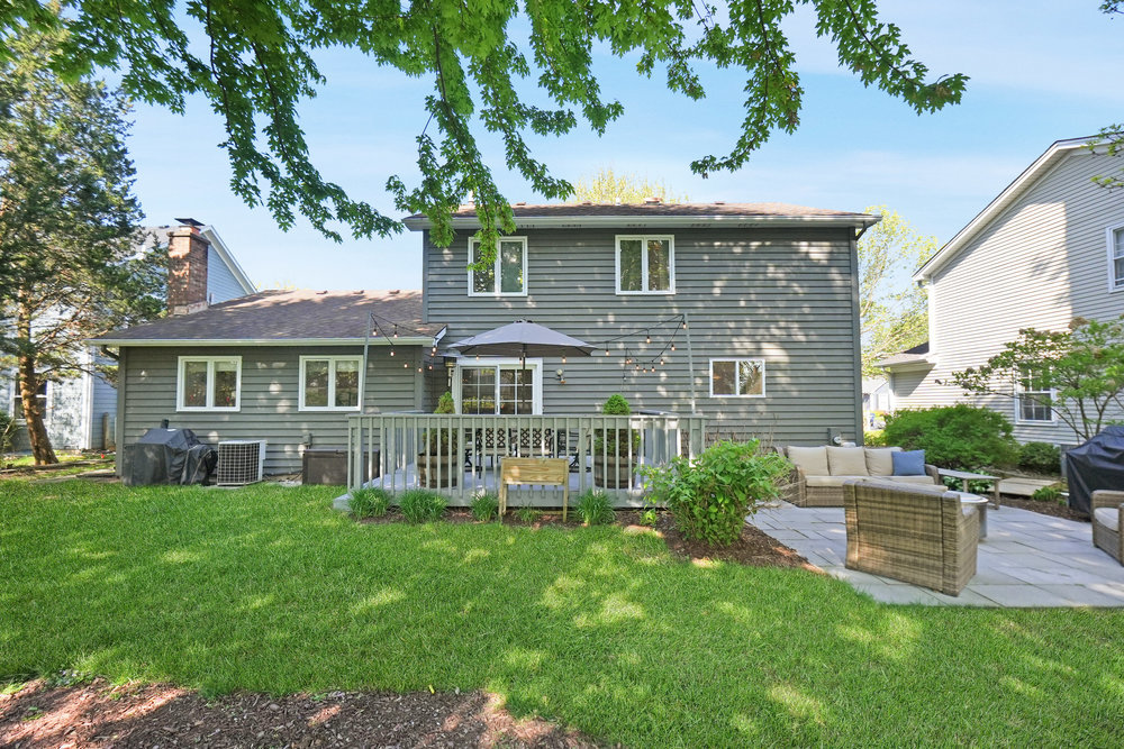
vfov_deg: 77.3
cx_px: 562
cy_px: 374
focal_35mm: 15
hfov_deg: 100.4
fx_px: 468
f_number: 4
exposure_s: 1/1000
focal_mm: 10
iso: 500
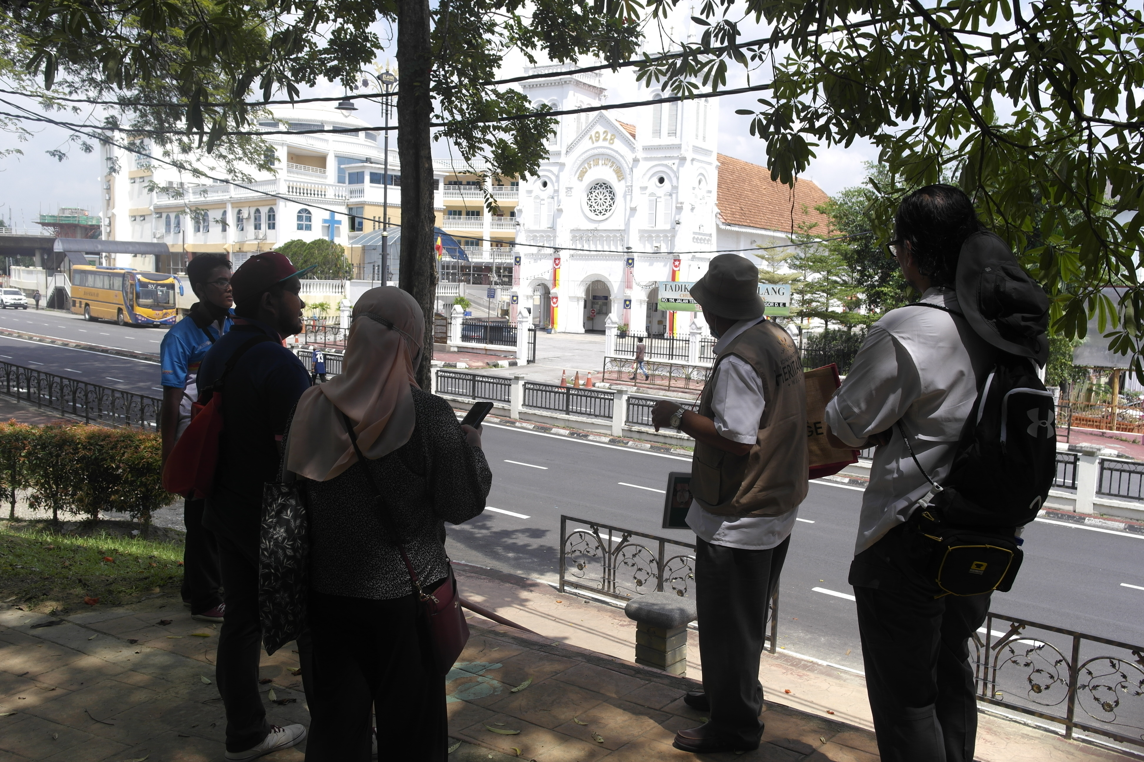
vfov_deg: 43.6
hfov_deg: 61.9
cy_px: 381
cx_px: 572
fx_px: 953
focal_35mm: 30
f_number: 6.3
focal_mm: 20
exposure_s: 1/250
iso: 100
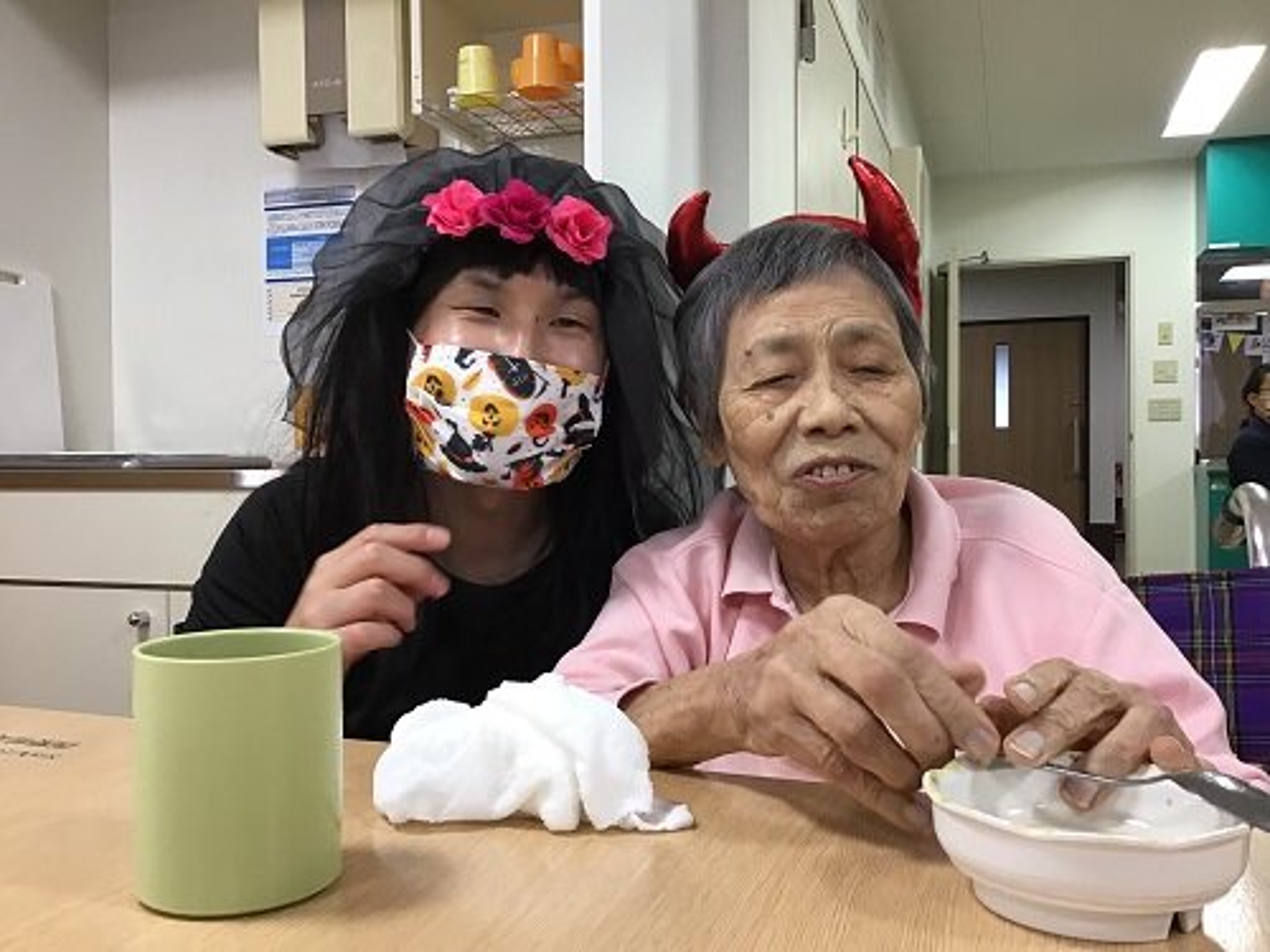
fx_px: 1137
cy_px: 476
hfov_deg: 58.4
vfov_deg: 45.4
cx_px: 635
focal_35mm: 31
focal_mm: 3.3
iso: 50
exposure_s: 1/30
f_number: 2.4
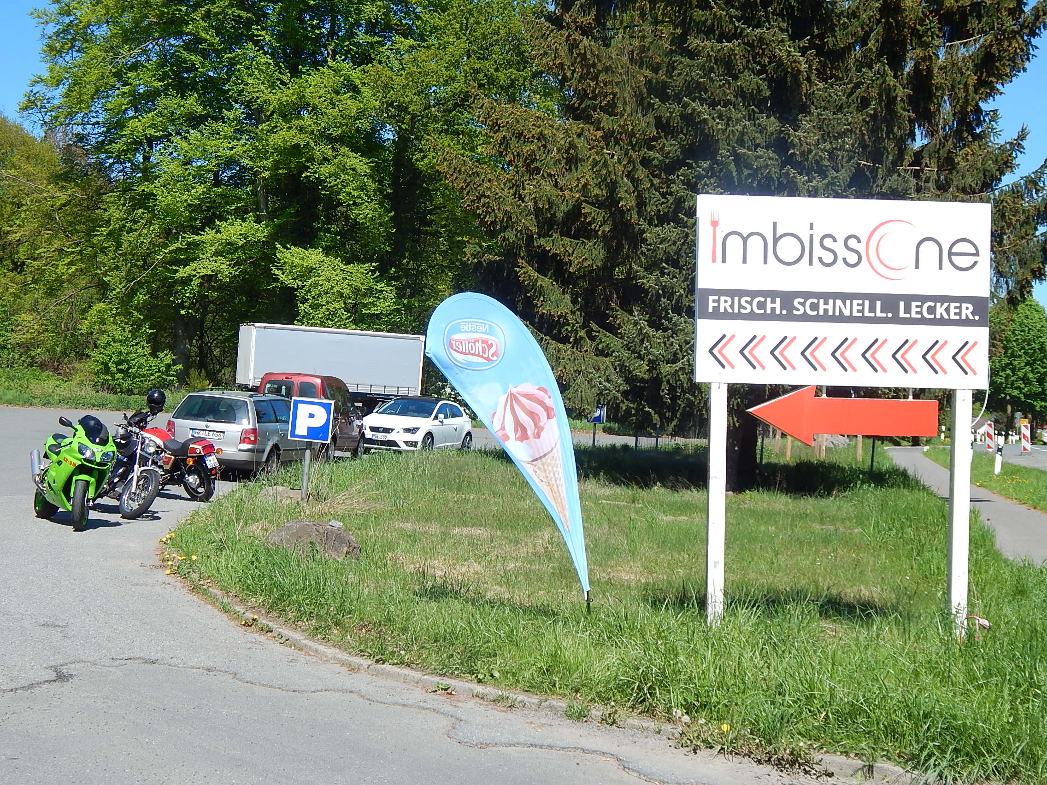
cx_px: 524
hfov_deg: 34.9
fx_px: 1664
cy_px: 392
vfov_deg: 26.6
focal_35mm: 55
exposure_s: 1/800
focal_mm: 9.7
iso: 125
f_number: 3.8
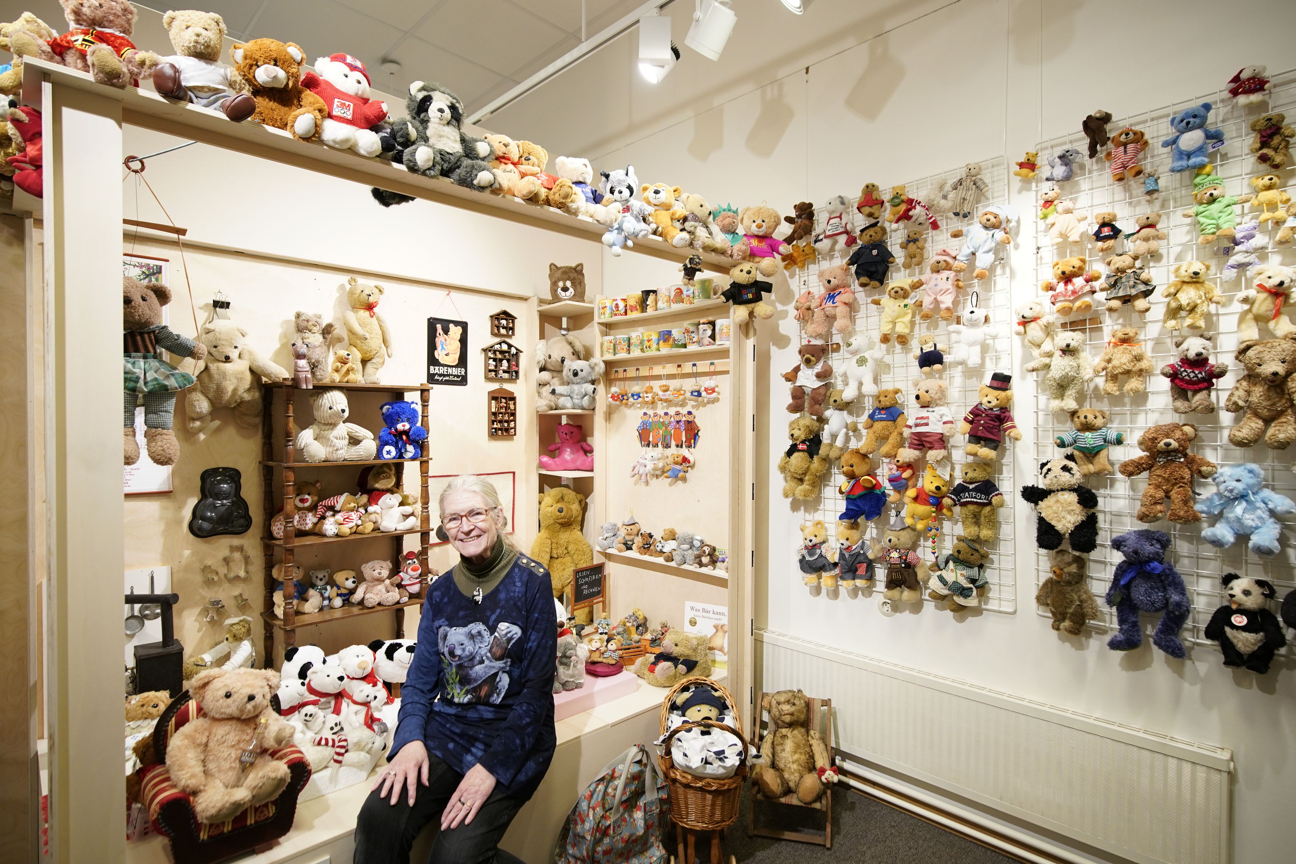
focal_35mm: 18
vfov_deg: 67.4
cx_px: 648
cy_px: 432
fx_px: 648
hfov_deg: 90.0
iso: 1250
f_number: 3.5
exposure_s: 1/160
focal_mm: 18
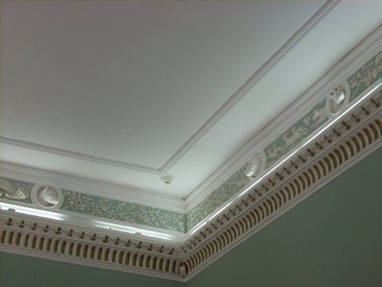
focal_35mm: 77
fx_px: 850
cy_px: 144
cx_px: 191
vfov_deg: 19.1
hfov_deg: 25.3
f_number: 4.2
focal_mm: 12.8
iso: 91
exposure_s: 1/30
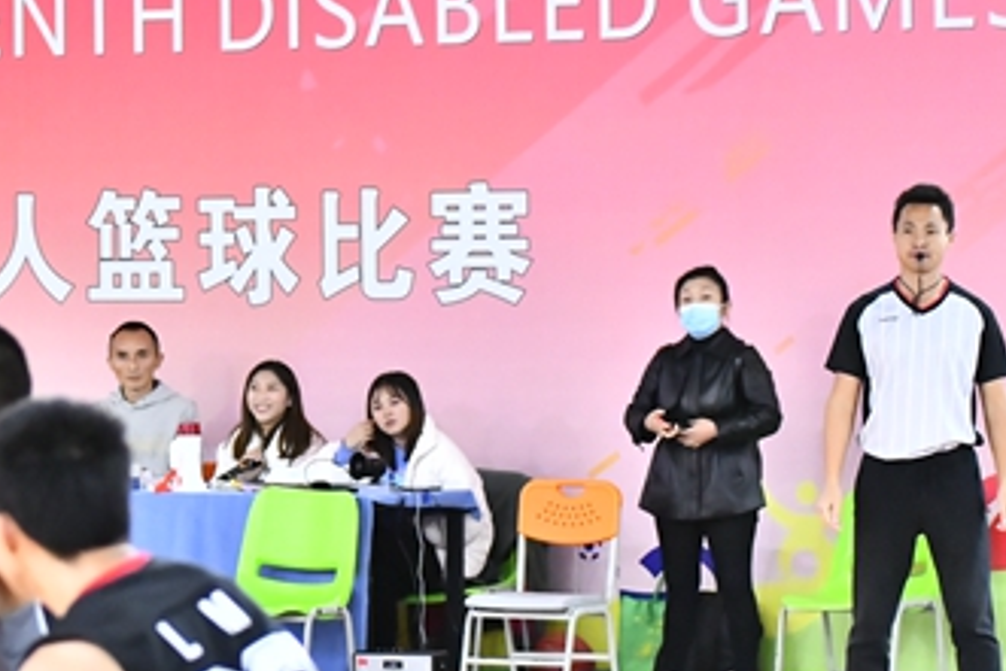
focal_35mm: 203
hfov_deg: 10.1
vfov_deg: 6.8
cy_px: 260
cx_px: 170
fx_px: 5675
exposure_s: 1/320
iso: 6400
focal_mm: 70
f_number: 2.8
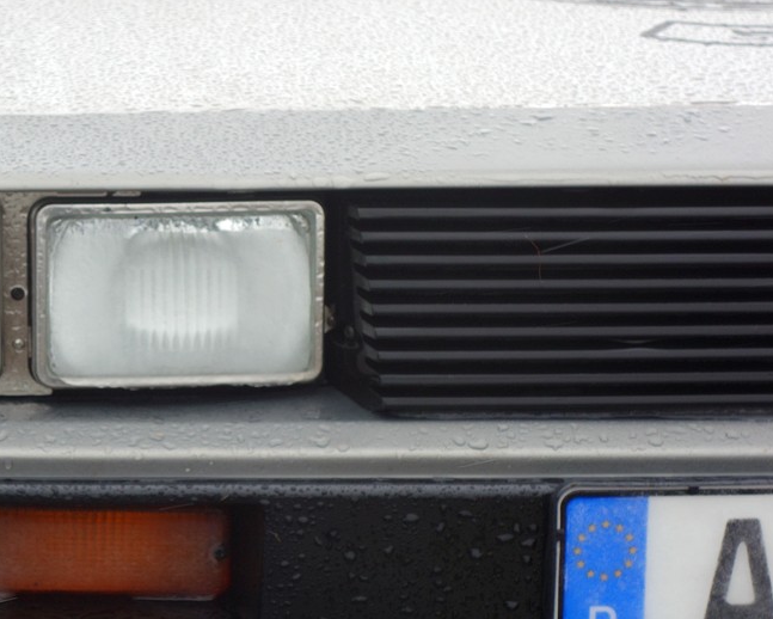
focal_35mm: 127
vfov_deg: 12.2
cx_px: 168
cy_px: 353
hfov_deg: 15.1
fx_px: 2906
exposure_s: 1/250
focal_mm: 28.18
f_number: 5.6
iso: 160
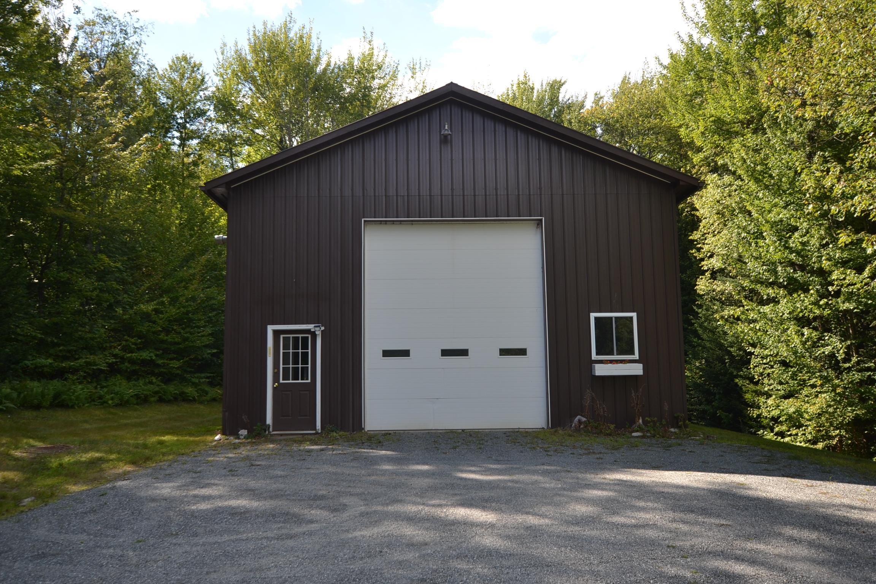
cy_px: 292
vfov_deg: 43.6
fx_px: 730
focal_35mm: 30
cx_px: 438
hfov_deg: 61.9
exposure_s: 1/200
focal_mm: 20
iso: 100
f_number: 5
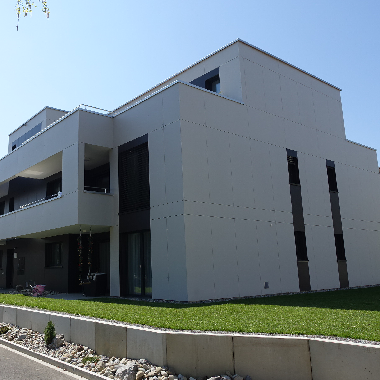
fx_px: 397
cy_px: 190
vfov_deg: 51.1
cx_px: 136
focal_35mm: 32
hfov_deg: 50.4
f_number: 5
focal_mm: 9.02
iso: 125
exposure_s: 1/80
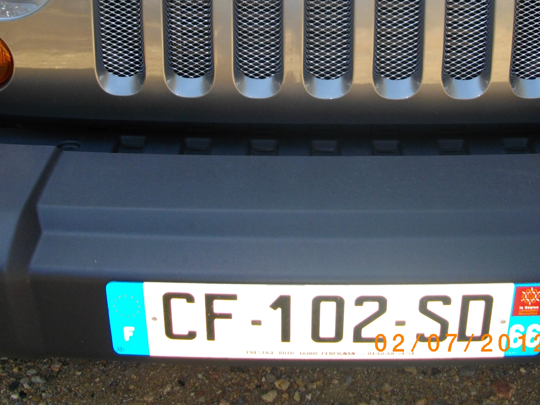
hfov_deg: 36.1
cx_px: 296
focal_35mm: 53
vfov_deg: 27.0
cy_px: 80
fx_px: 827
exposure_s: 1/160
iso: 100
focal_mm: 5.7
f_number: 2.9
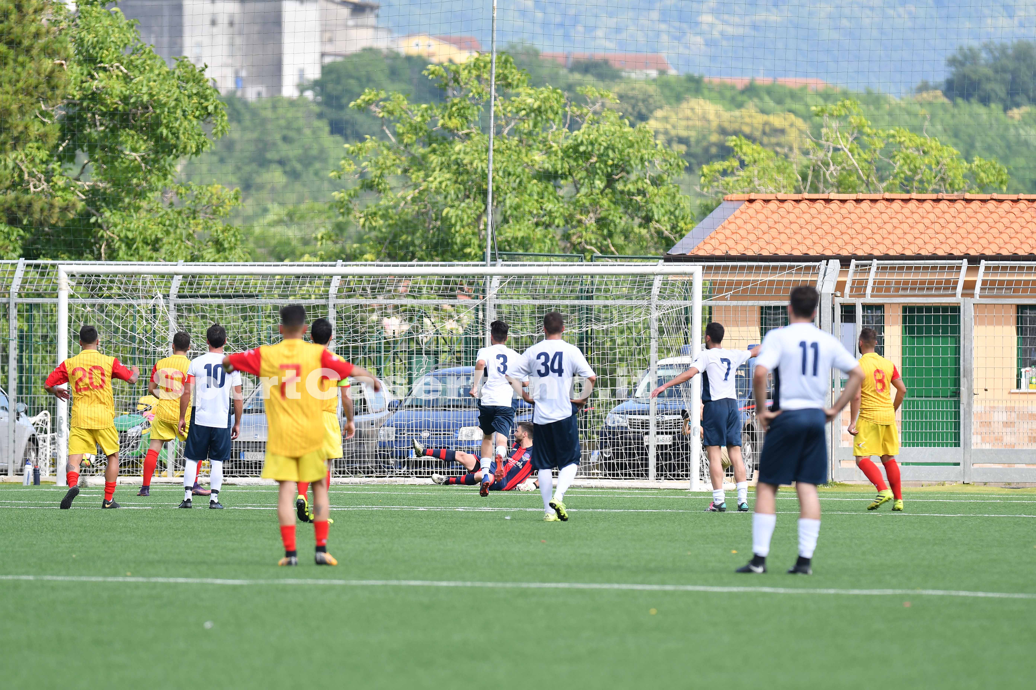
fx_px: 9064
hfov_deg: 6.5
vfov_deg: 4.4
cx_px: 518
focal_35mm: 315
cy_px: 345
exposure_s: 1/1000
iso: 160
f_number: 4
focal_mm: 210
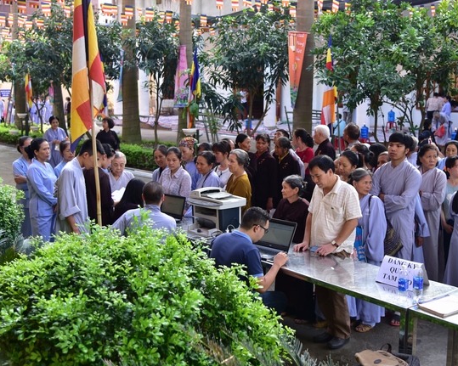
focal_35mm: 43
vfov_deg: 34.9
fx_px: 583
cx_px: 268
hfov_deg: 42.8
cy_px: 183
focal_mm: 38
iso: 320
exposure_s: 1/160
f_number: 4
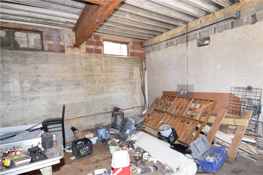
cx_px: 132
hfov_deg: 90.0
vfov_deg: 67.4
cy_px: 88
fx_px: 131
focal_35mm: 18
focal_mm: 12
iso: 1400
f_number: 4
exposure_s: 1/60
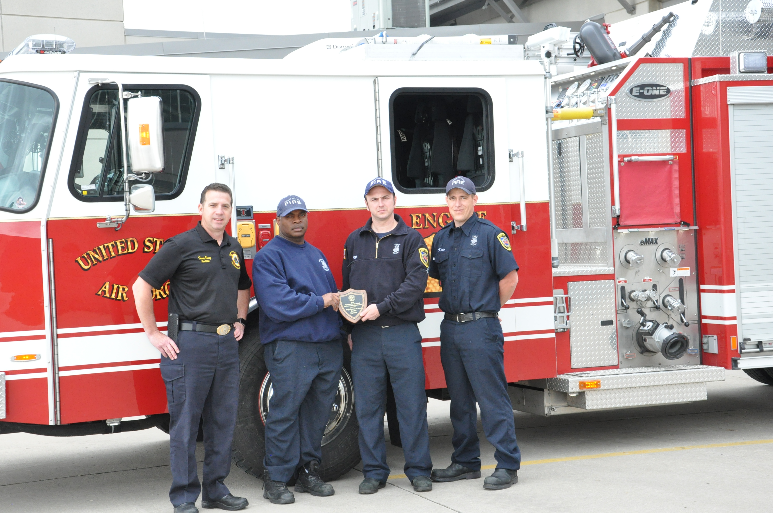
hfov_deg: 29.9
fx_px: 1448
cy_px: 256
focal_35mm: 68
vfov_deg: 20.1
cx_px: 386
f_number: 10
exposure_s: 1/400
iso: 1600
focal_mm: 45
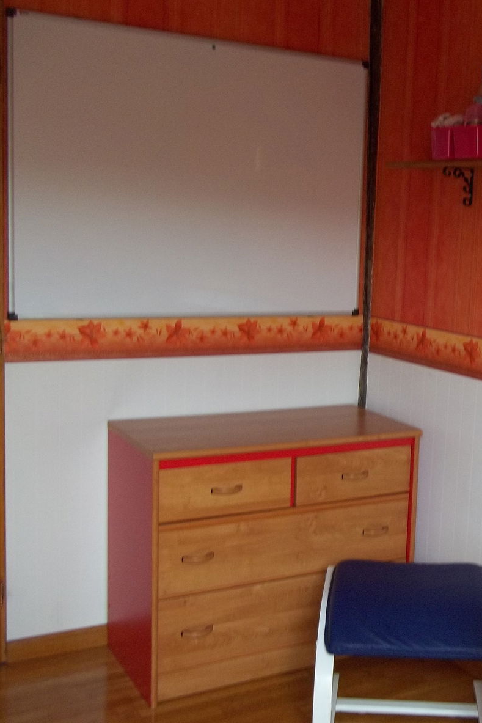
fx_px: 903
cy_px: 366
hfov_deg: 29.1
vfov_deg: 43.6
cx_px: 395
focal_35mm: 45
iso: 136
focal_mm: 5.7
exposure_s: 1/30
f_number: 2.9
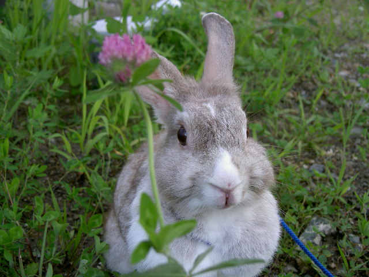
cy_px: 138
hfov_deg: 42.9
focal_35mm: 44
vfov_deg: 32.9
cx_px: 184
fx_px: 469
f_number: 2.9
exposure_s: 1/68.5
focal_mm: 9
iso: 100
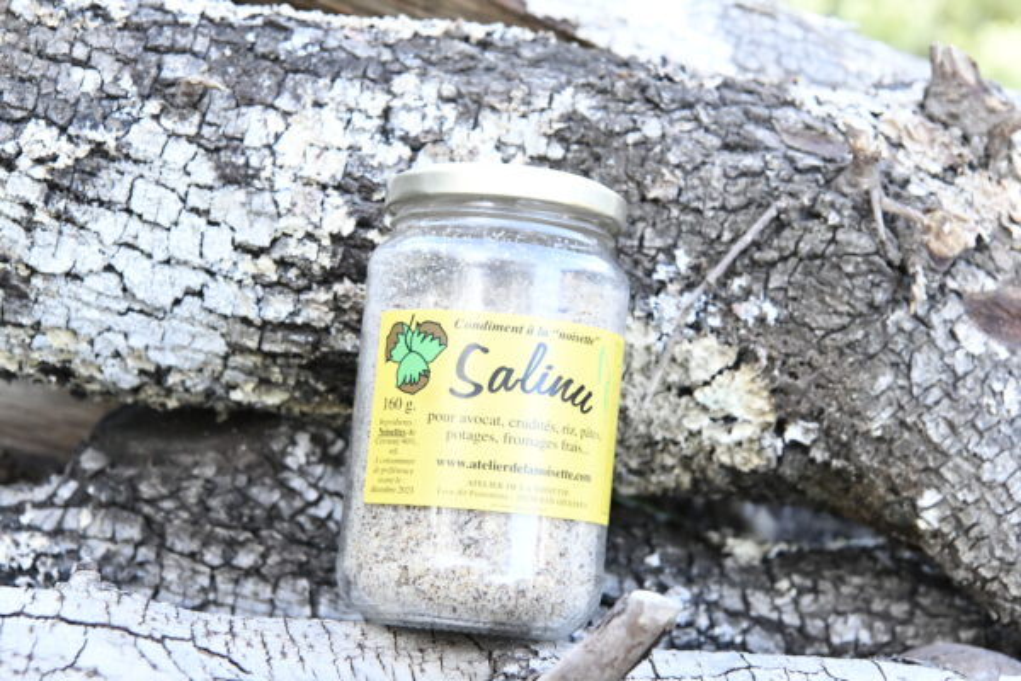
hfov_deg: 28.8
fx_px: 1985
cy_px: 340
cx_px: 510
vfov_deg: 19.5
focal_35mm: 70
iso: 12800
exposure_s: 1/400
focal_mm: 70
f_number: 10
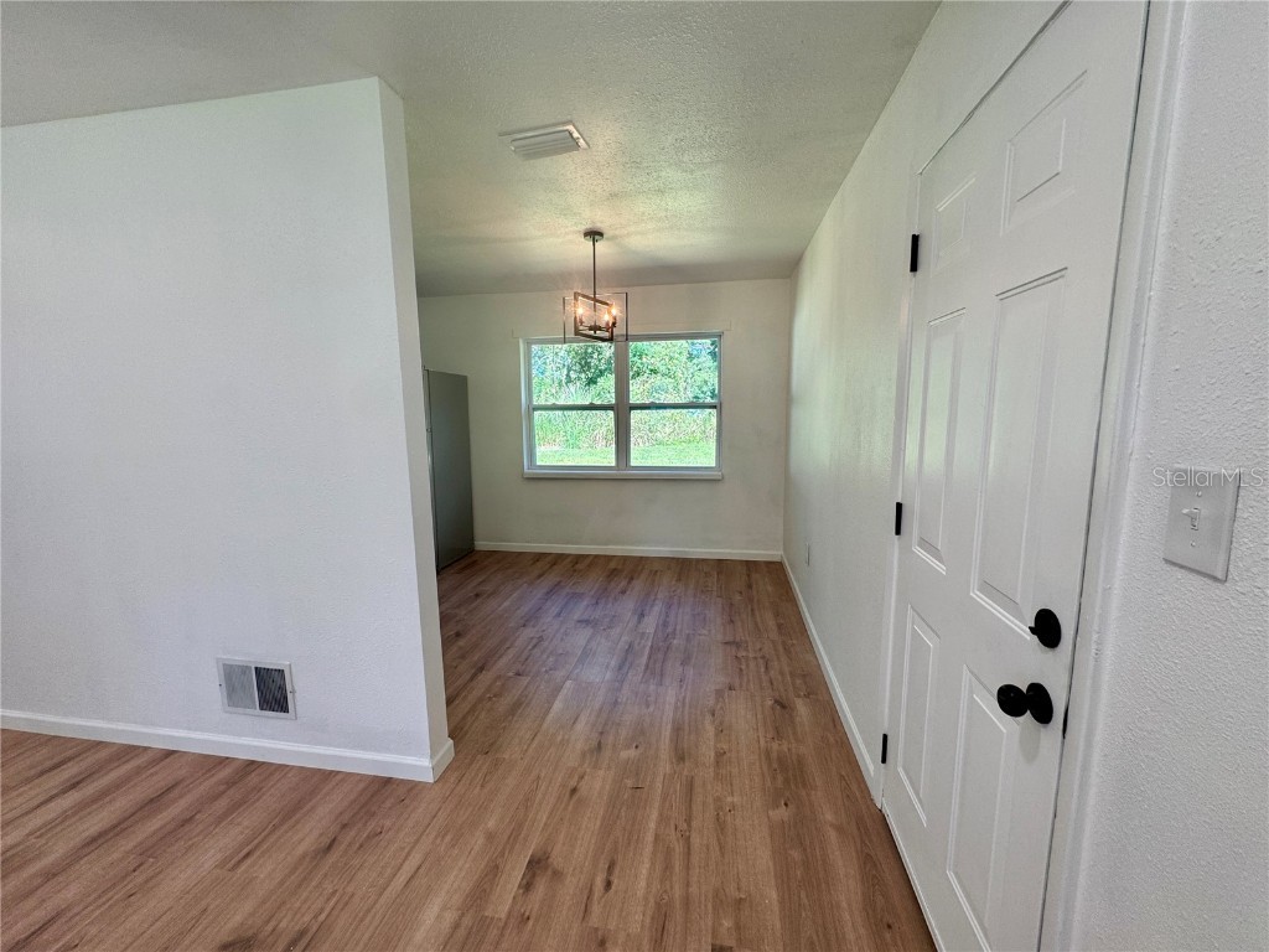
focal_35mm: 14
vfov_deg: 85.7
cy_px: 476
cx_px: 634
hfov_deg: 102.1
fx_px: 513
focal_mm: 2.22
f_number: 2.2
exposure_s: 1/120
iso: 80
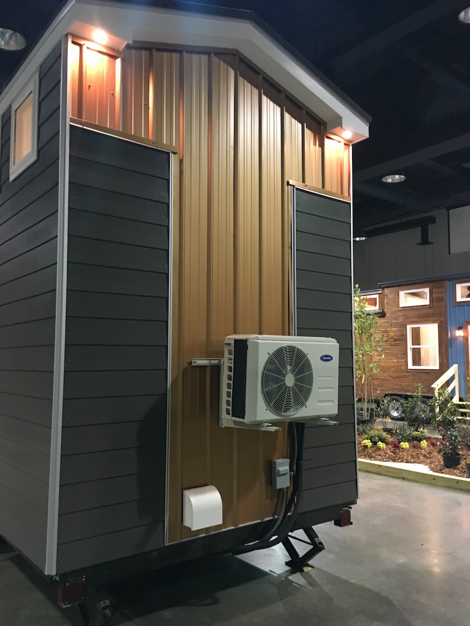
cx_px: 235
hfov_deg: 48.2
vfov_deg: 61.7
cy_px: 313
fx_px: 525
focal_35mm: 29
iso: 200
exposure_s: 1/15
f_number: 2.2
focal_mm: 4.15
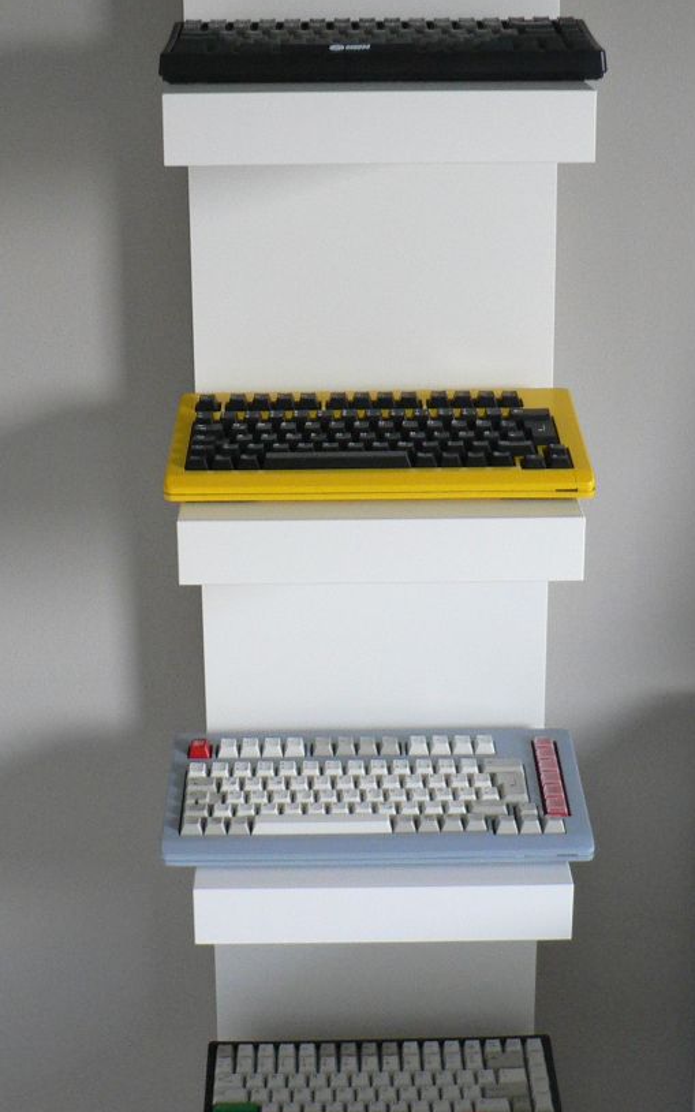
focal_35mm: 60
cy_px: 423
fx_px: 1818
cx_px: 317
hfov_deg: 21.6
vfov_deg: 33.8
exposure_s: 1/15
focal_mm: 6
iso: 200
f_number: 2.8
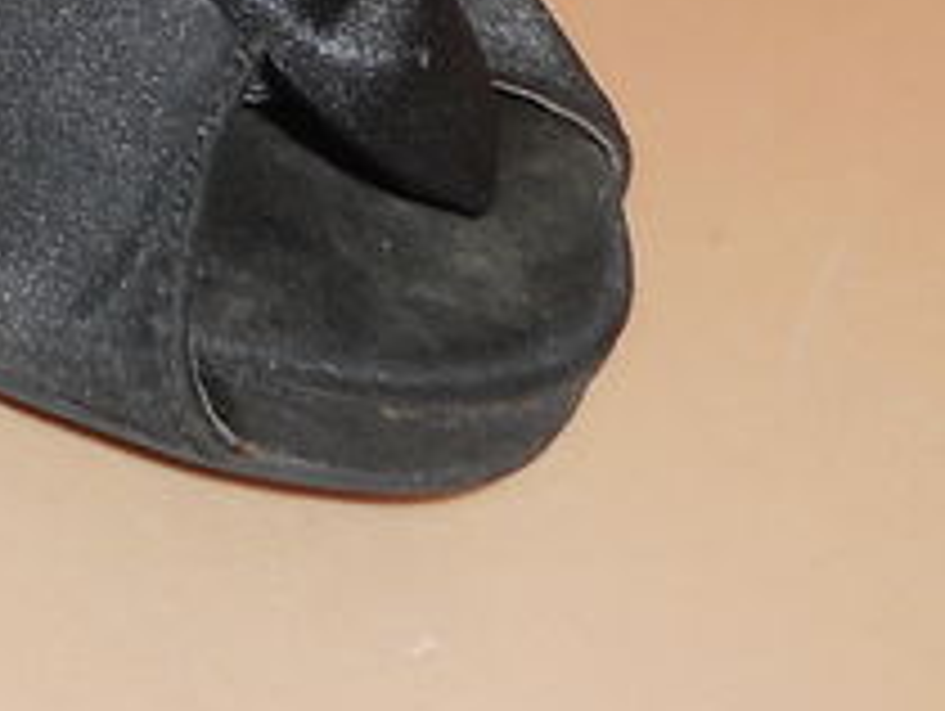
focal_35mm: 119
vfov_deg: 11.3
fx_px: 3252
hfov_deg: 13.2
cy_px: -688
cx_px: -1188
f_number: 3.7
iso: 80
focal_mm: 4.5
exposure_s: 1/25
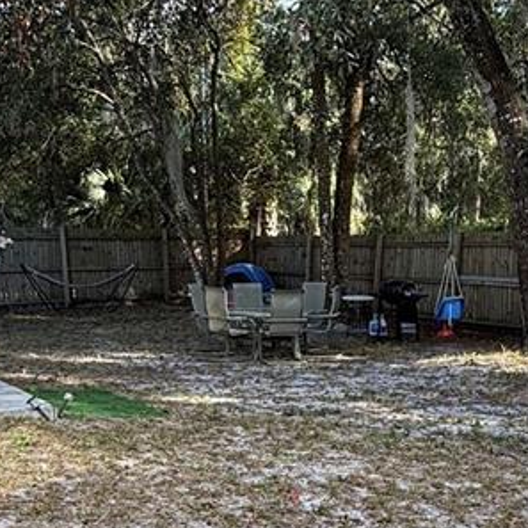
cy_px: 352
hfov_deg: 33.9
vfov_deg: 33.7
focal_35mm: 50
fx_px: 863
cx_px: 325
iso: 50
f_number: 2.2
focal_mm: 2.22
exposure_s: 1/151
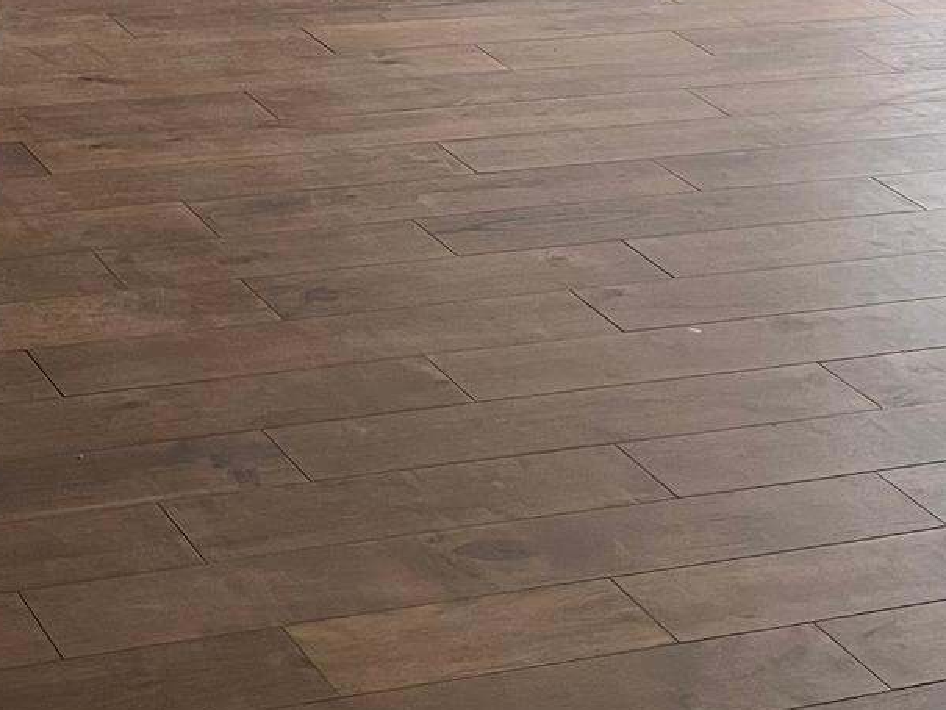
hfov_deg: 20.7
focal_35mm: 88
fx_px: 2405
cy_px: -444
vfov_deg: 15.2
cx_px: -197
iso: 125
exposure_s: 1/89
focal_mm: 5.1
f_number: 1.6
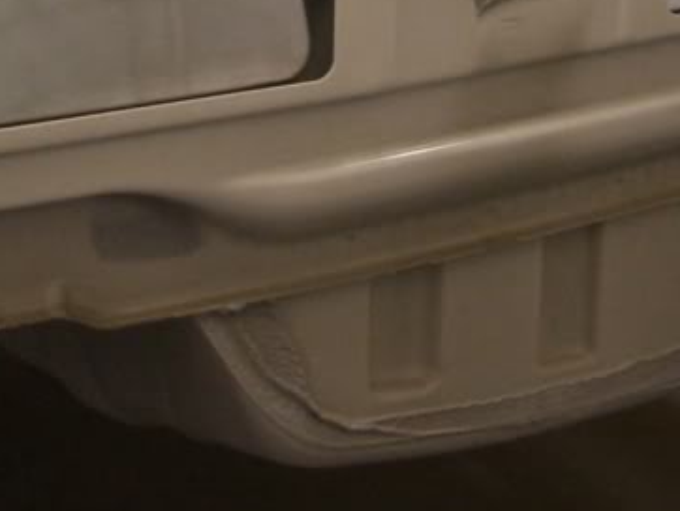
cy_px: -103
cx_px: 261
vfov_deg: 14.5
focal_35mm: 99
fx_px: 1946
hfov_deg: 19.8
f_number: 2.6
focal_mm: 5.8
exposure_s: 1/15
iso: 200
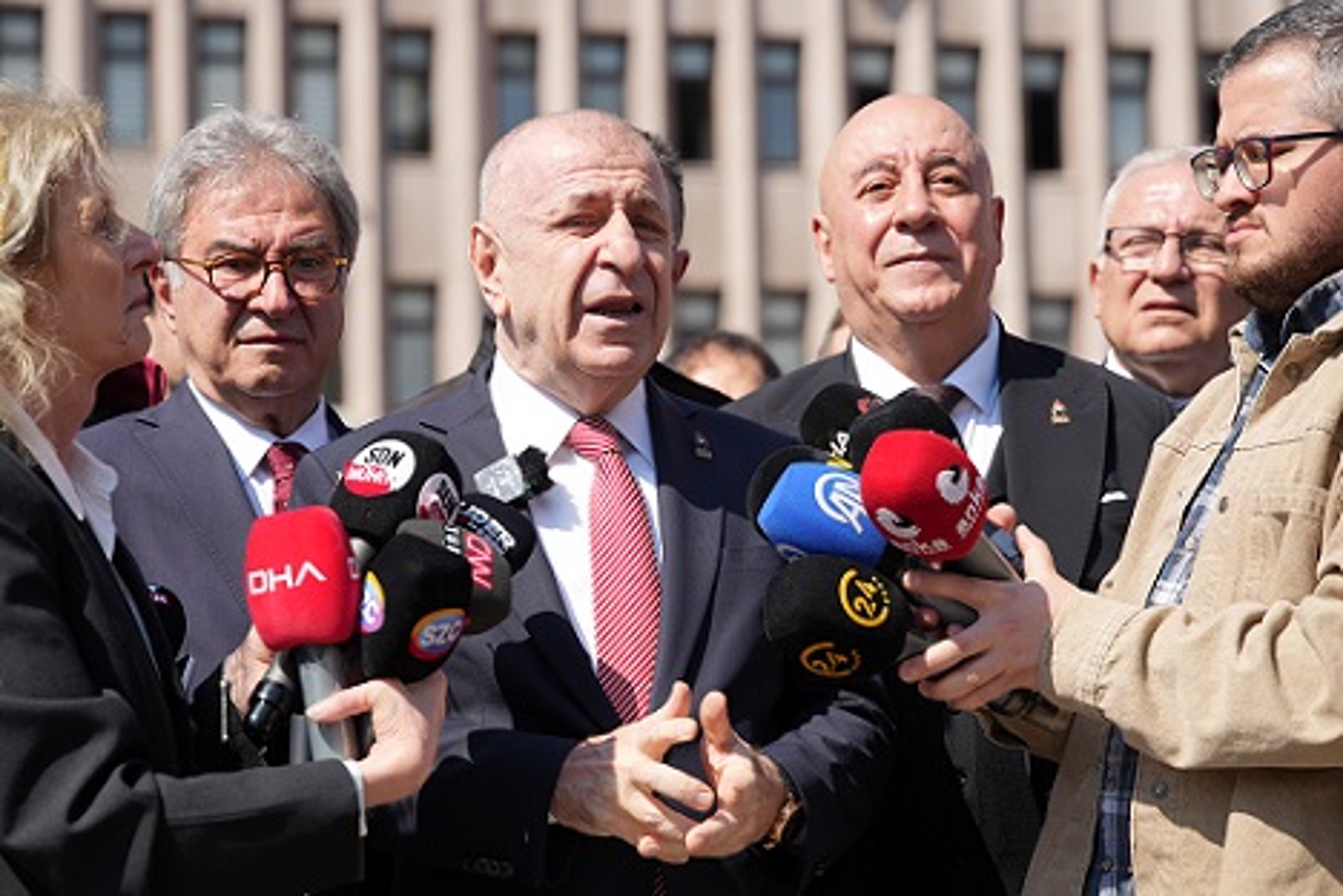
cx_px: 672
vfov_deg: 13.0
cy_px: 448
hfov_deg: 19.5
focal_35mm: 105
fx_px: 3917
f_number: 2.8
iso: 100
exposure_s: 1/1600
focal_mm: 70
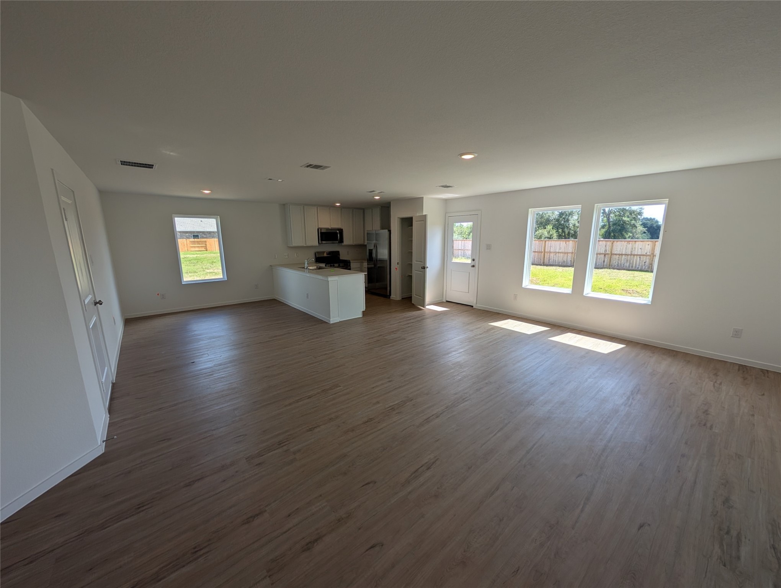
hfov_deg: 110.5
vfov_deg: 94.6
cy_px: 294
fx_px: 271
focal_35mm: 12
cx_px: 390
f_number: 1.7
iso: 49
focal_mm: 2.02
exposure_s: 1/665
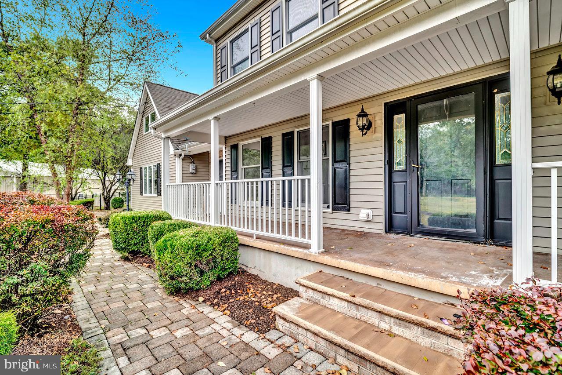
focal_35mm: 16
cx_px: 281
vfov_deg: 73.7
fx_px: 250
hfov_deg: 96.7
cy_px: 188
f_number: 5.6
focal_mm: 16
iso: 320
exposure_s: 1/400
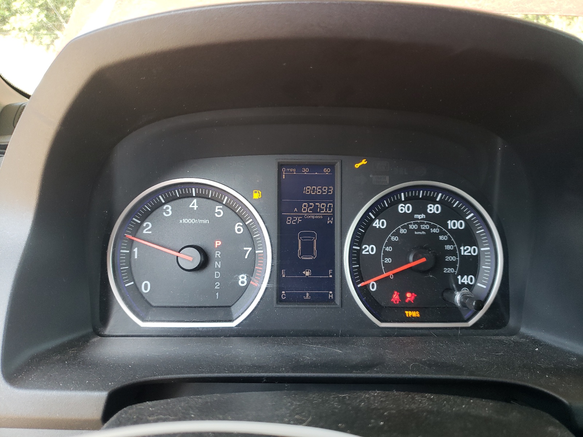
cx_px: 292
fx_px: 438
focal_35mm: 26
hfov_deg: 67.3
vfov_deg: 53.1
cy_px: 218
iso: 79
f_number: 1.5
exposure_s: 1/120
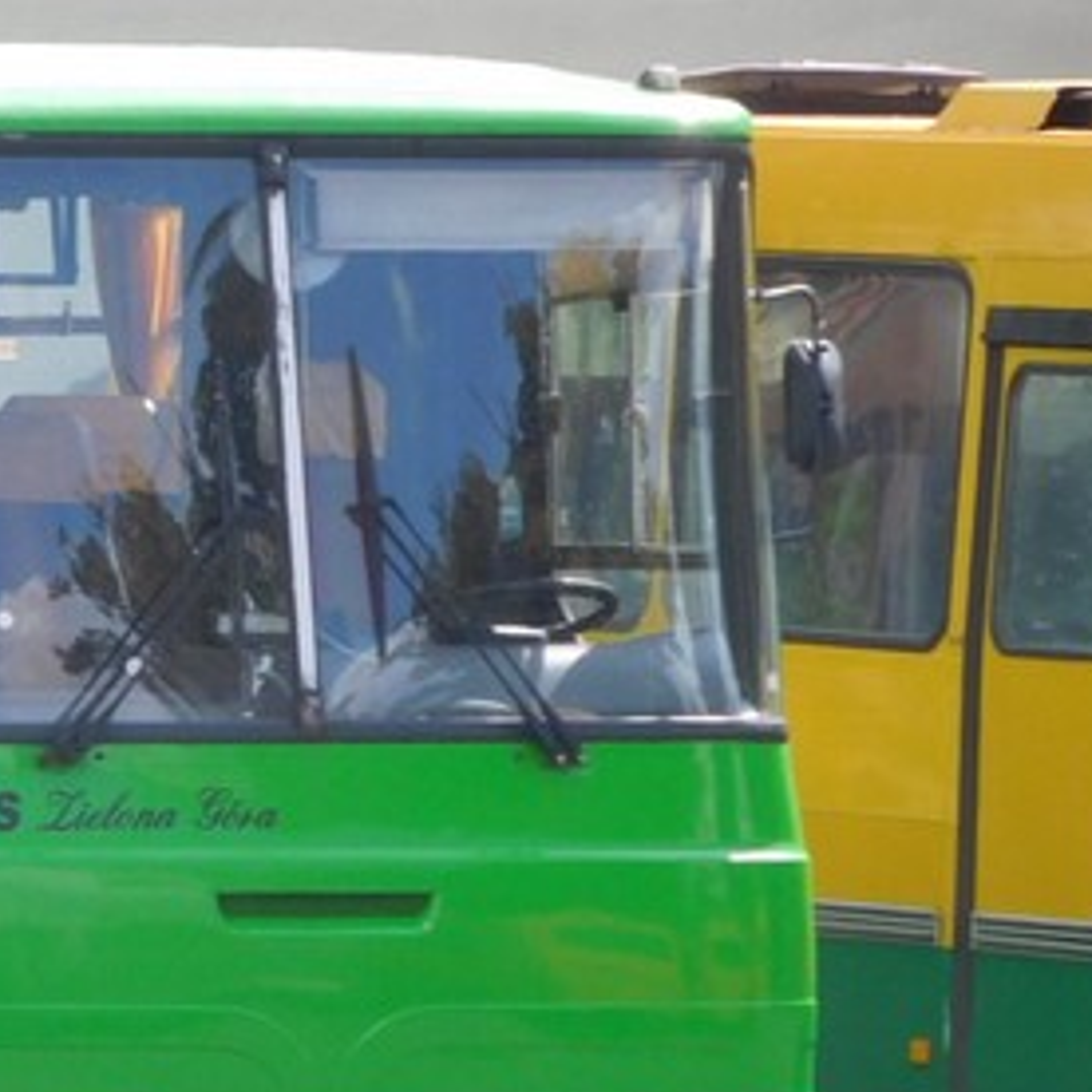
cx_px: -518
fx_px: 25733
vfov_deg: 2.4
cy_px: 370
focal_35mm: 721
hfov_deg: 2.4
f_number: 5.7
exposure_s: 1/200
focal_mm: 44.6
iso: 125
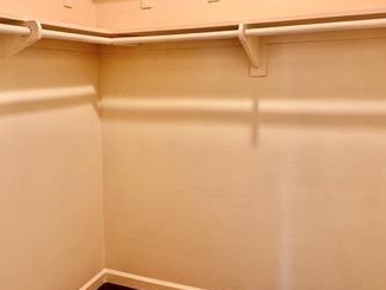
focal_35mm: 33
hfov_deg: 55.3
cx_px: 176
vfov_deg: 42.6
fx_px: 368
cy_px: 107
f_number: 1.78
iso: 160
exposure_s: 1/60
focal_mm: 6.76
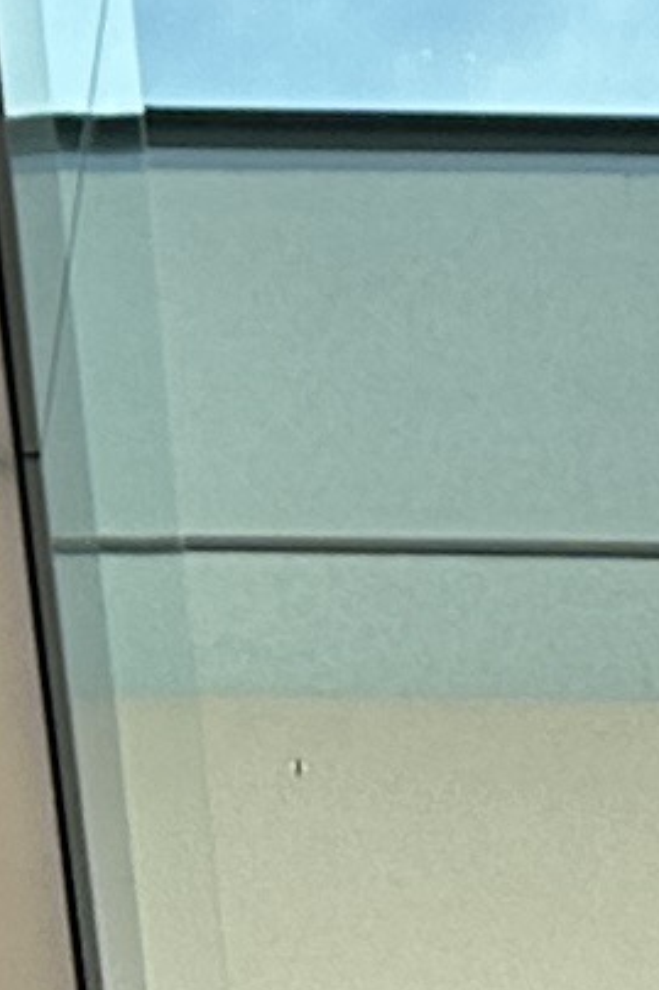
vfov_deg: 7.1
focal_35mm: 249
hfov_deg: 5.5
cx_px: 938
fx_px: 6842
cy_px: -2235
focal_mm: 6.86
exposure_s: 1/1562
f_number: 1.78
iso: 80
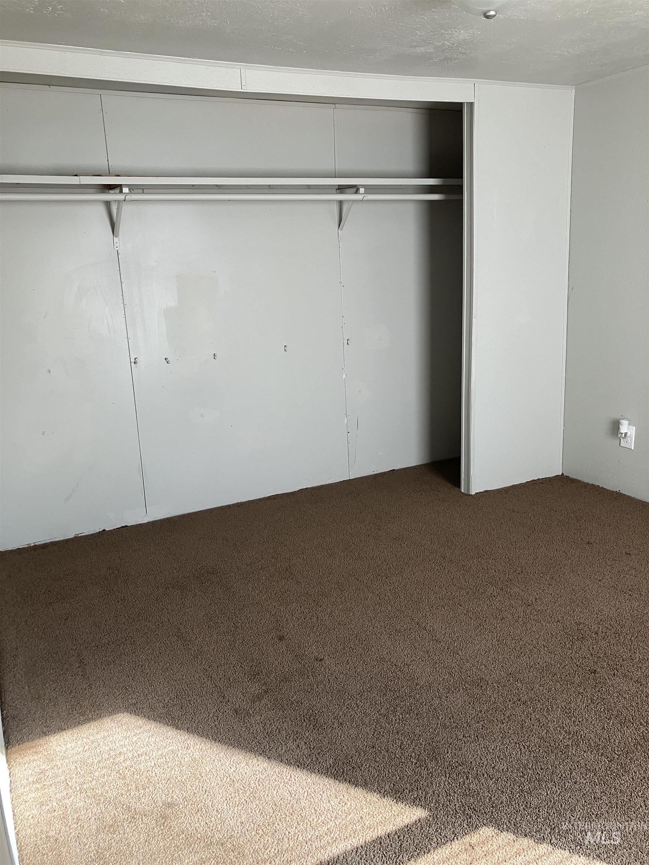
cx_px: 324
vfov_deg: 63.4
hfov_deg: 49.7
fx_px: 700
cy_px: 432
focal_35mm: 28
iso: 50
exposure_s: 1/60
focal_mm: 3.99
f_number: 1.8
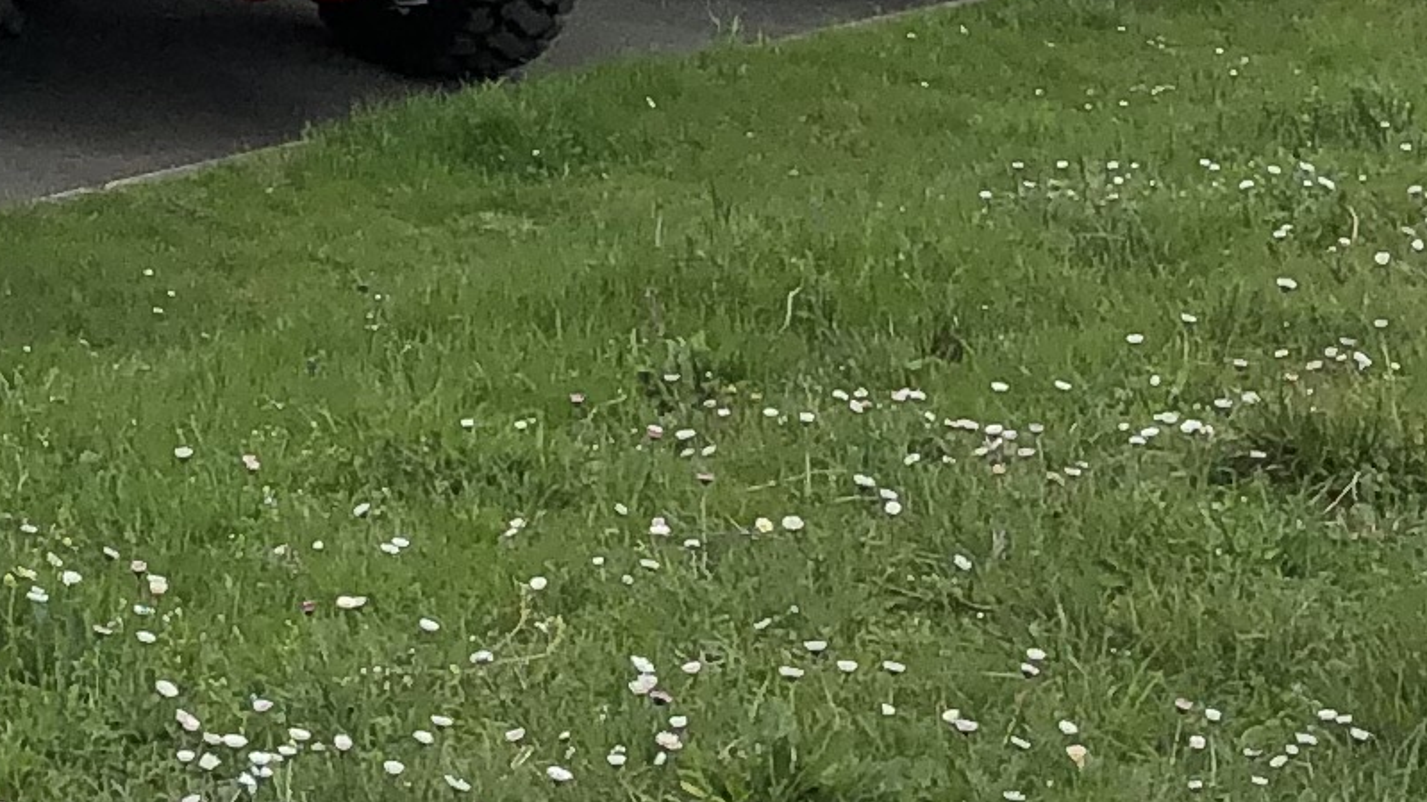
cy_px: -1541
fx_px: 5826
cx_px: -966
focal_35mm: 154
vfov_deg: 7.1
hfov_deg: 12.9
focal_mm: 4
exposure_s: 1/607
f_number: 1.8
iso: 20
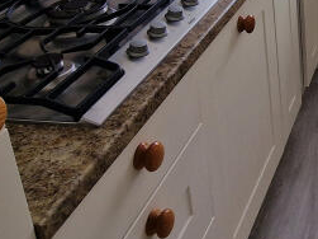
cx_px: 400
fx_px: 487
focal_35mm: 53
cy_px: -28
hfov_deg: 29.8
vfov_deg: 25.4
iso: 50
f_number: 2.2
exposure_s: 1/236
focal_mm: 2.2
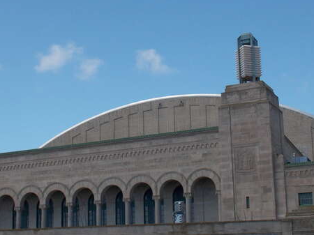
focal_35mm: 70
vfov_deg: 21.0
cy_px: 143
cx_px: 155
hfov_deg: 27.8
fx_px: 635
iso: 80
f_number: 3.6
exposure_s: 1/800
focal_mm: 7.3
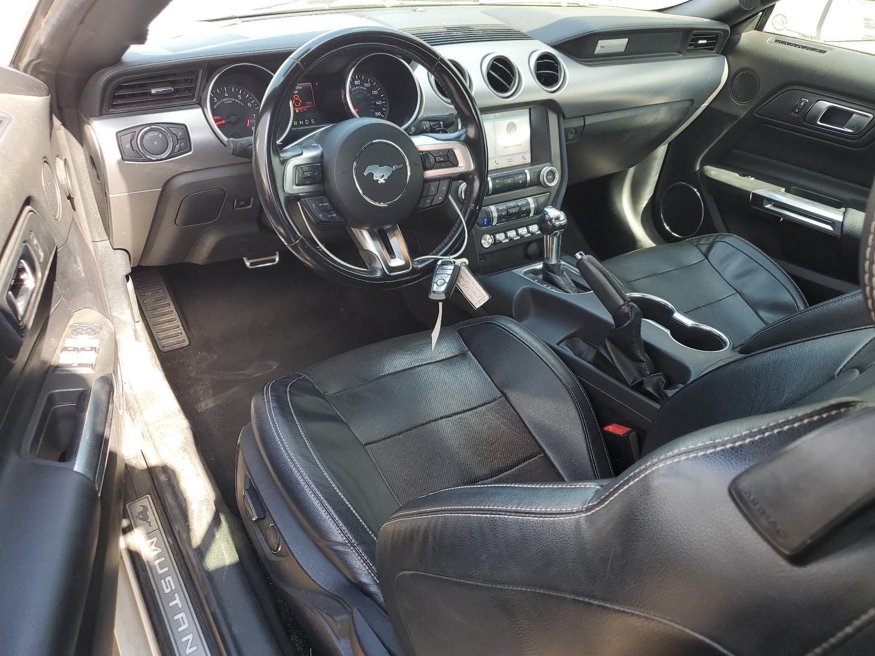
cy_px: 328
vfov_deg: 53.1
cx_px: 438
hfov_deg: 67.3
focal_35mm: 26
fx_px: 657
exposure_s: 1/123
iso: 50
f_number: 1.5
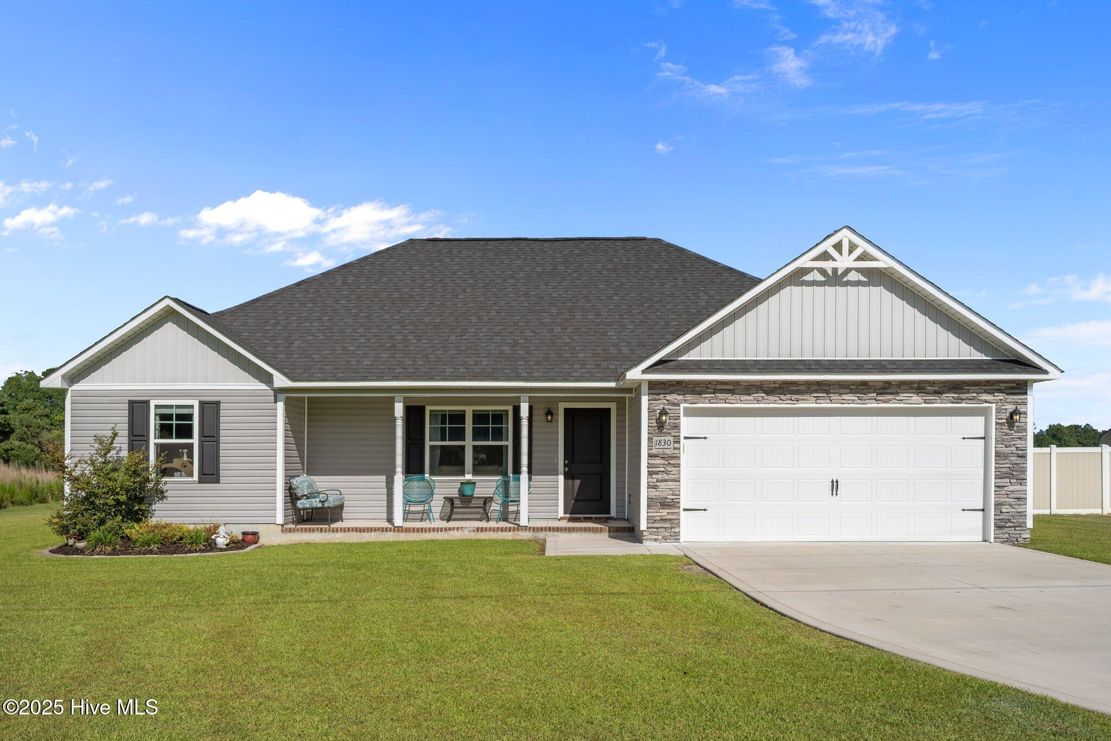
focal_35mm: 30
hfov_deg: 61.9
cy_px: 370
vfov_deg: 43.6
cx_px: 556
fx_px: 926
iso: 64
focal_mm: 30
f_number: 7.1
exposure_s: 1/640
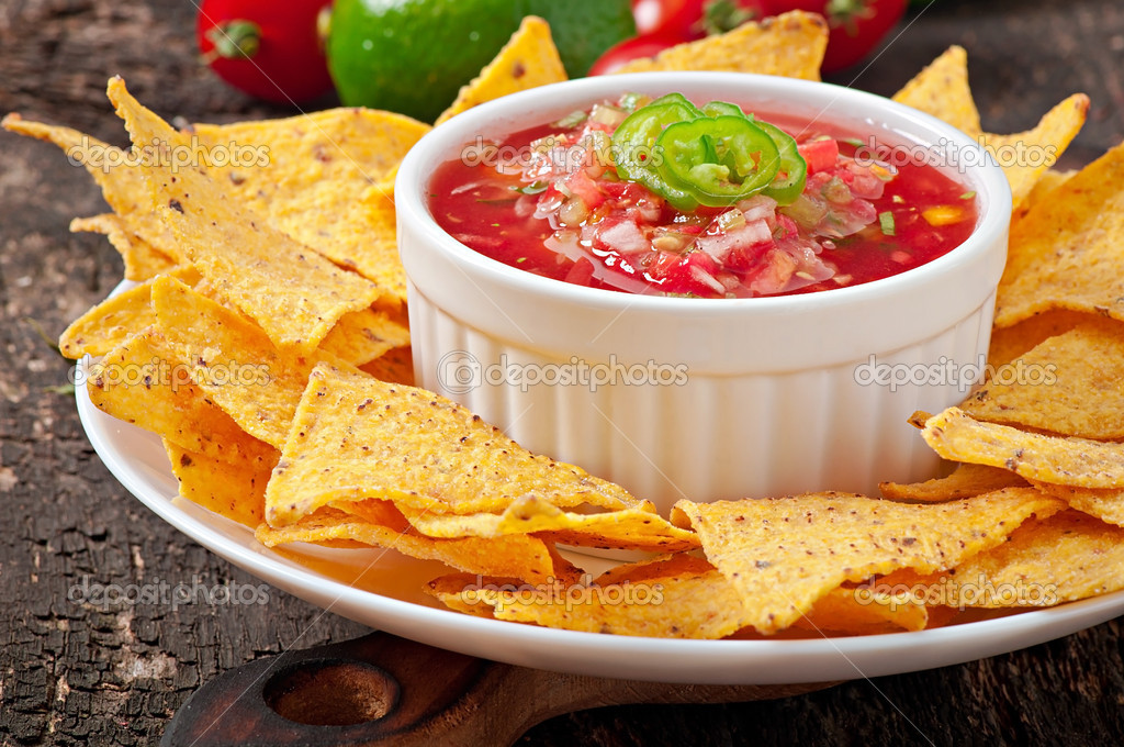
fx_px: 4911
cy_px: 374
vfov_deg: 8.7
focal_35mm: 158
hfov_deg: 13.1
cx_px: 562
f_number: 13
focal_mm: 105
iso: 100
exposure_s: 1/200
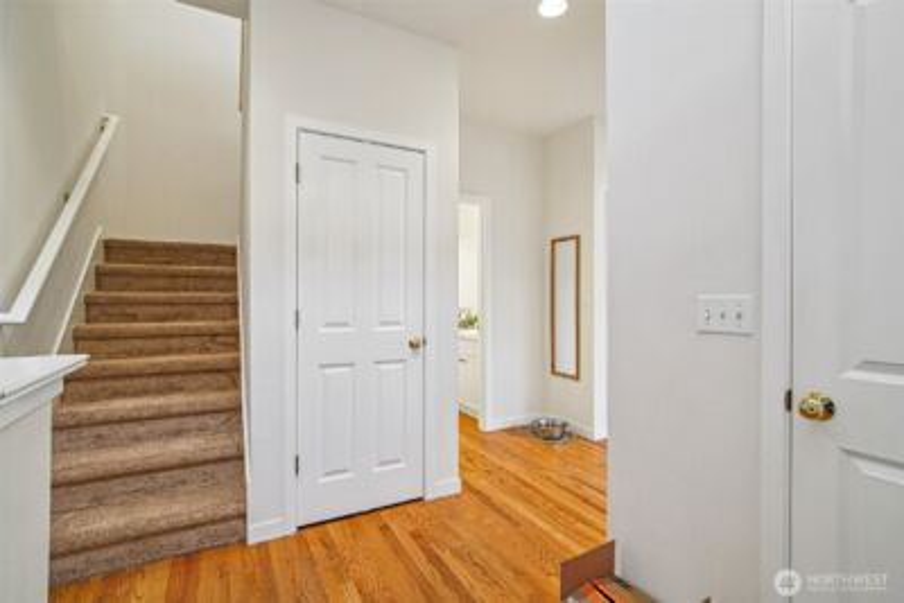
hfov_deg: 96.7
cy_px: 302
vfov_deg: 73.8
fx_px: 402
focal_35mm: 16
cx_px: 452
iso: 1600
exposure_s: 1/25
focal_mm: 16
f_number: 8
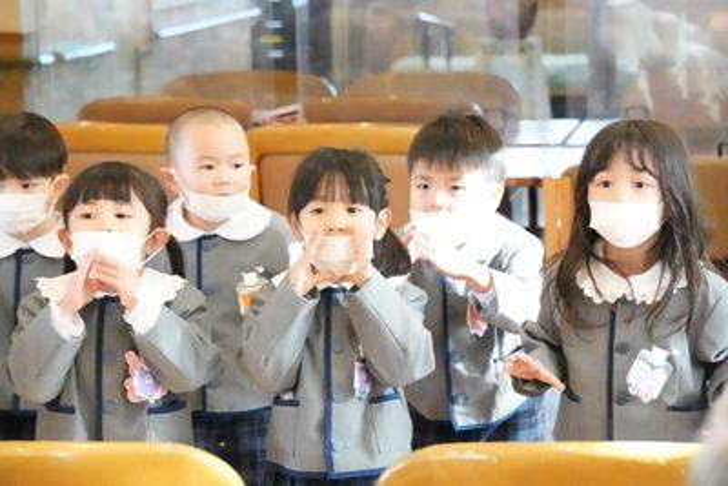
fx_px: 3034
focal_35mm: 150
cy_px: 243
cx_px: 364
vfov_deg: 9.2
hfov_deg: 13.7
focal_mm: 100
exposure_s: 1/664
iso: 40000
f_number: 7.1
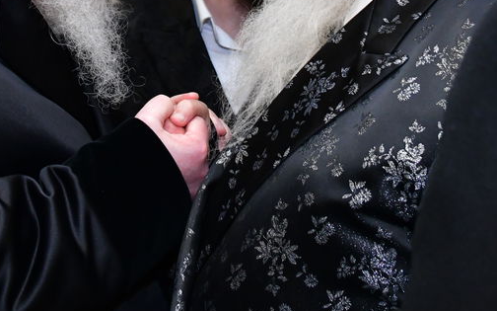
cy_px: -76
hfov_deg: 30.2
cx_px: 212
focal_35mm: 68
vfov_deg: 18.1
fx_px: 921
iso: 3200
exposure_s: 1/100
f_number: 5.6
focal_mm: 24
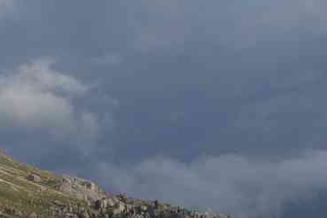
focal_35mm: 102
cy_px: 96
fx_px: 930
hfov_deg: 18.4
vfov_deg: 13.4
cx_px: -113
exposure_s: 1/100
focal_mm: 25
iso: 200
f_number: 11
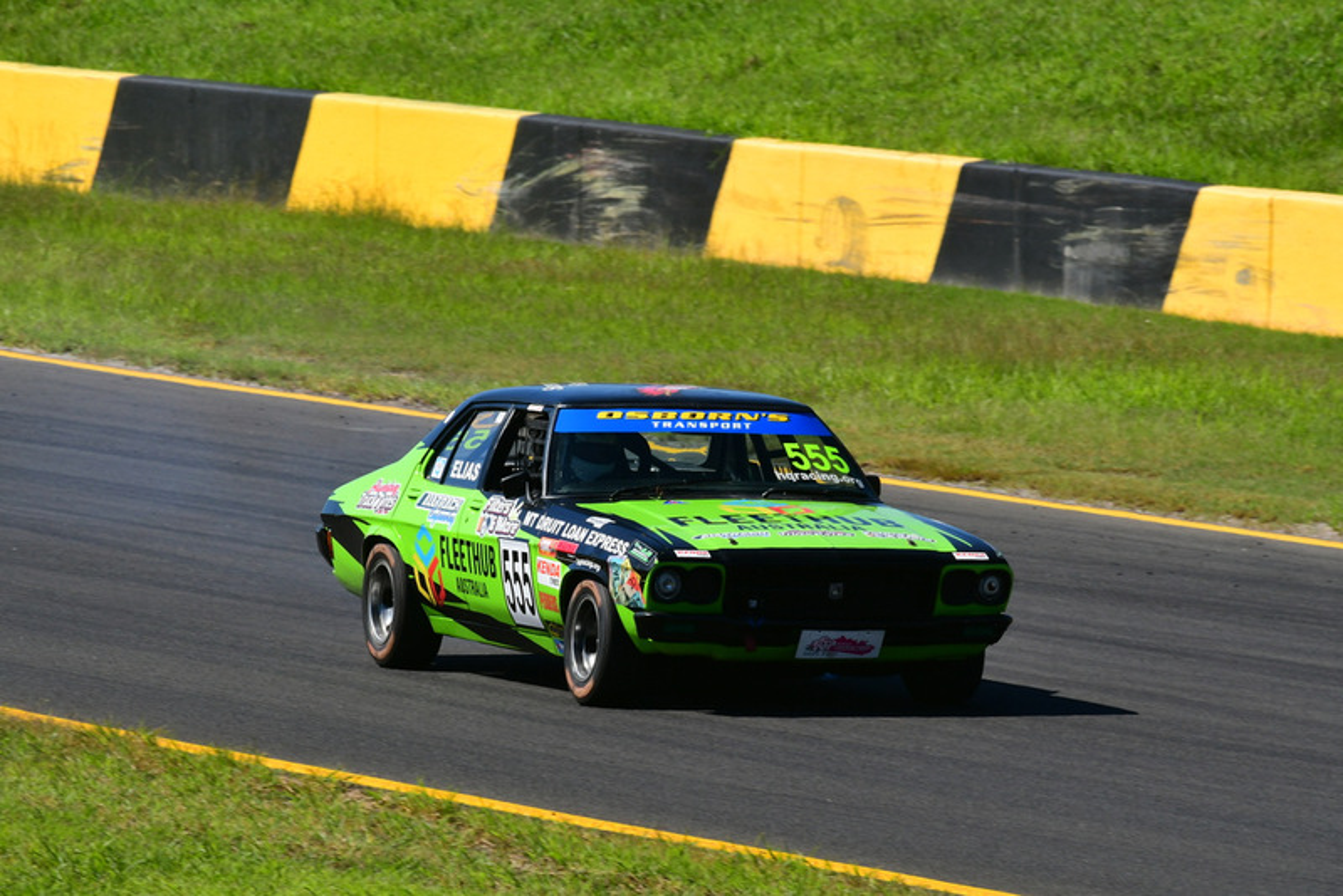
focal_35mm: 570
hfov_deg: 3.6
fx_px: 21271
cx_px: 672
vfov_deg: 2.4
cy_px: 448
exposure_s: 1/640
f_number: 13
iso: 500
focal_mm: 380
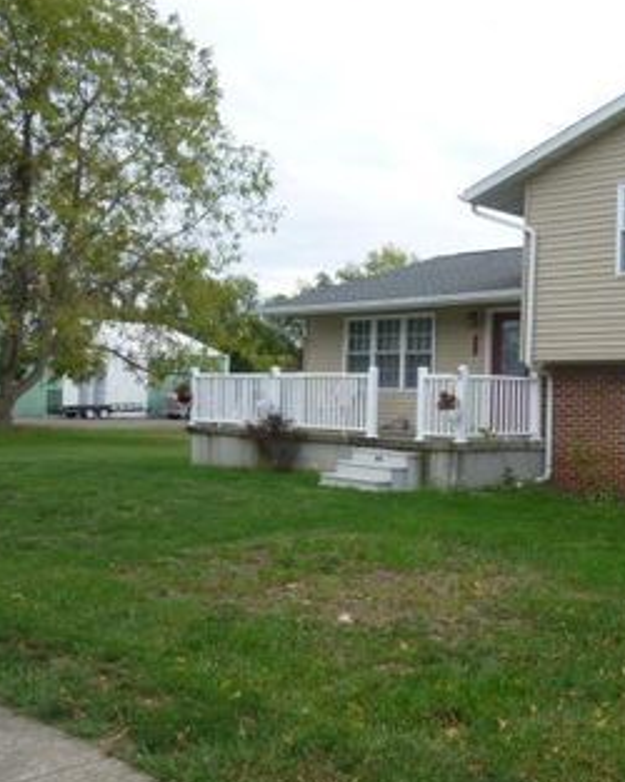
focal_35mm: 39
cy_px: 389
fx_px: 903
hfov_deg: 35.9
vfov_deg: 46.9
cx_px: 562
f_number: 3.1
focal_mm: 4.5
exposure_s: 1/250
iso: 100
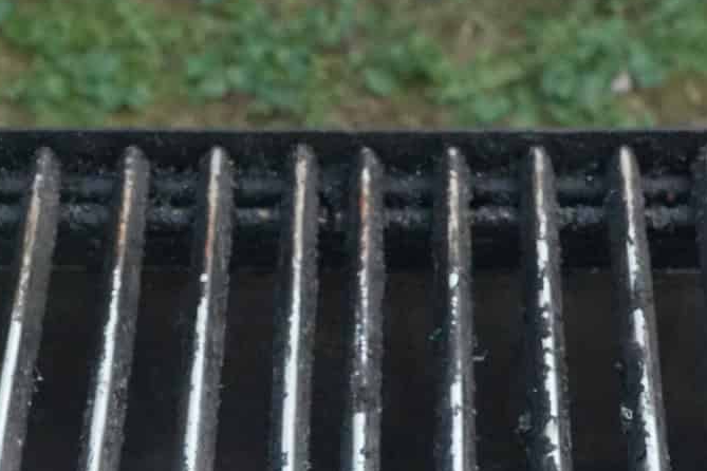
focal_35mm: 113
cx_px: 383
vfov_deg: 11.3
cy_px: 835
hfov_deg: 18.1
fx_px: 2219
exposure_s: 1/250
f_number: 9
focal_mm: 28
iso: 5000
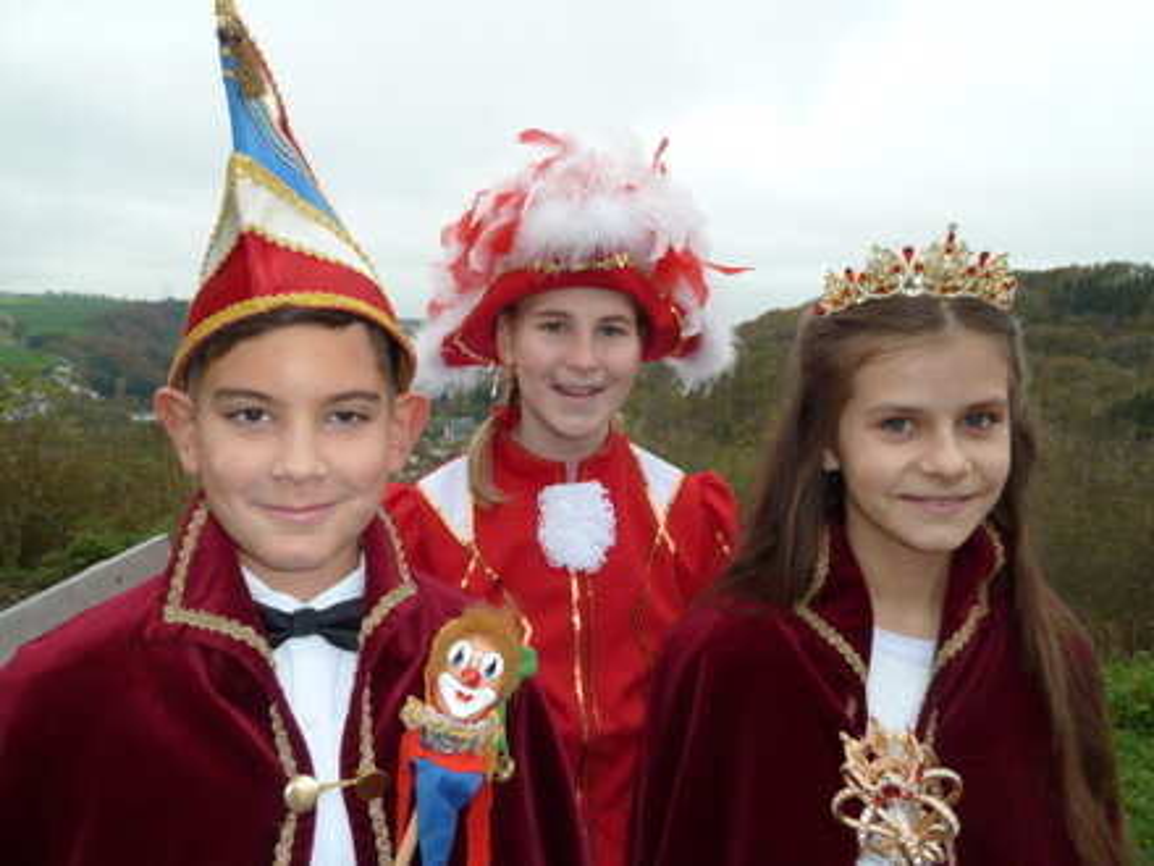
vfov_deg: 54.9
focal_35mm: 25
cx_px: 577
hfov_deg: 69.4
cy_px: 433
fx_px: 833
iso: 100
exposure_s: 1/125
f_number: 3.5
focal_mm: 4.1
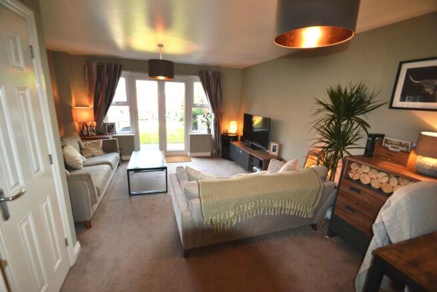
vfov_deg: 77.4
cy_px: 146
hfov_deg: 100.4
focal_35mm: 15
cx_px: 218
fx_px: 182
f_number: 4
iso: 400
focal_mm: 10
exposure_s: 1/80
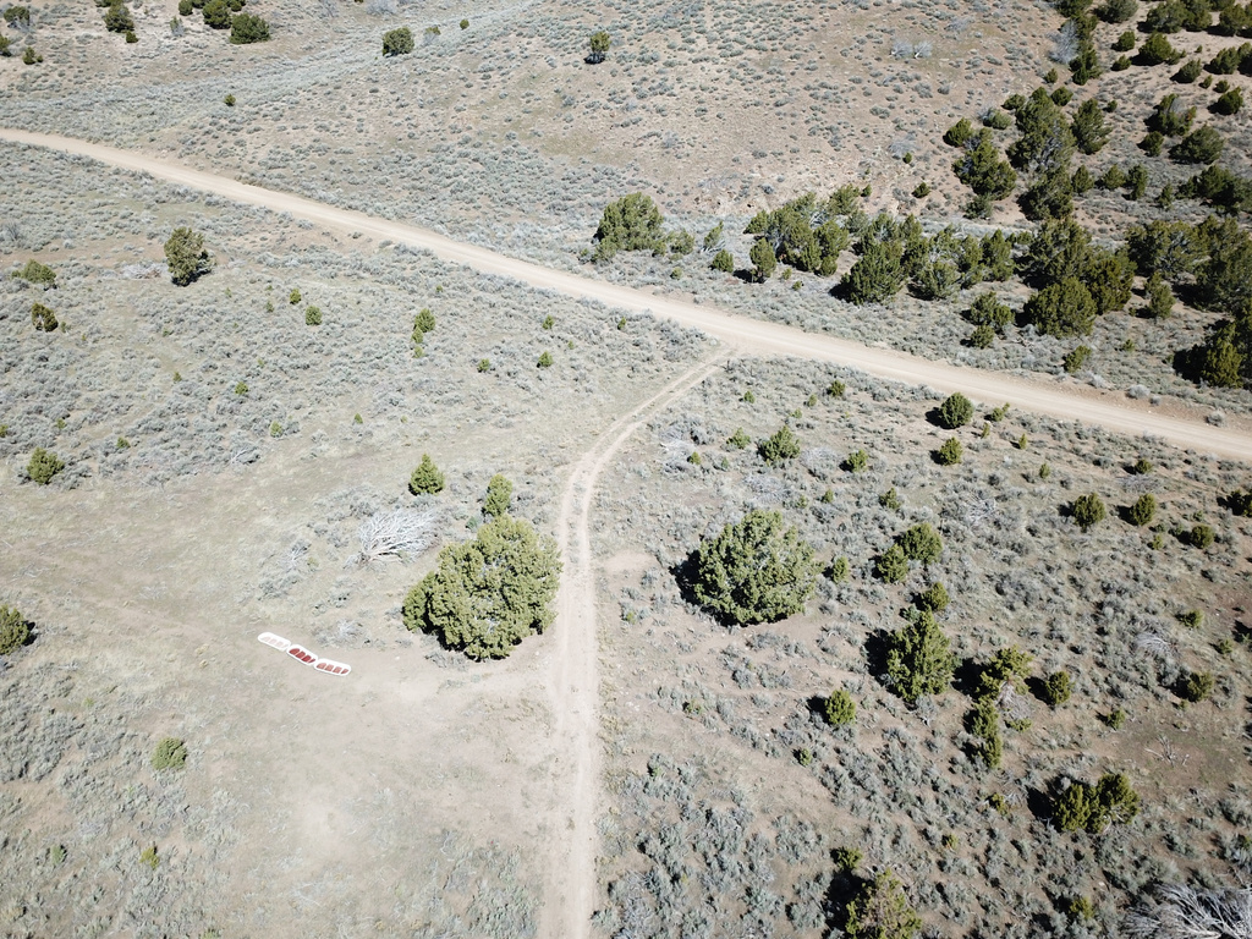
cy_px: 470
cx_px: 626
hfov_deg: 67.3
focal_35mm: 26
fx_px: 940
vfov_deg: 53.1
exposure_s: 1/1106
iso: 100
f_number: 2.2
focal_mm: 4.73
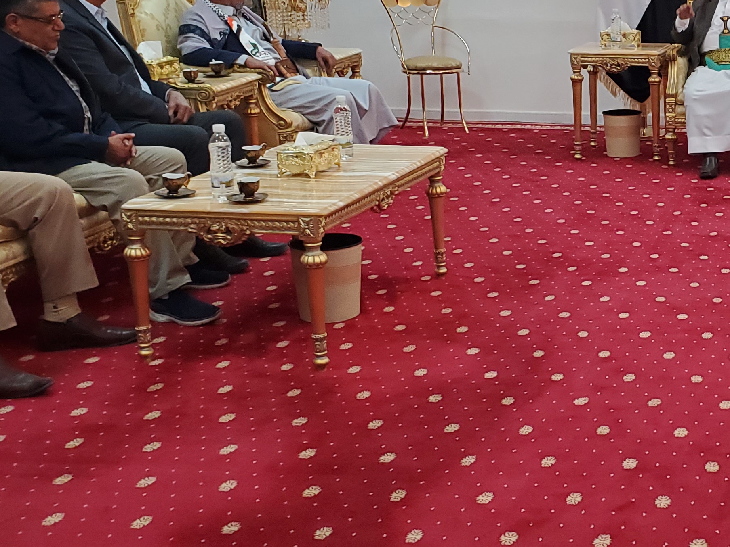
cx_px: 712
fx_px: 1223
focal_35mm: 58
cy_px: 184
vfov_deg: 25.1
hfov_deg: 31.0
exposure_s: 1/100
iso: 320
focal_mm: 4.3
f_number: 2.4
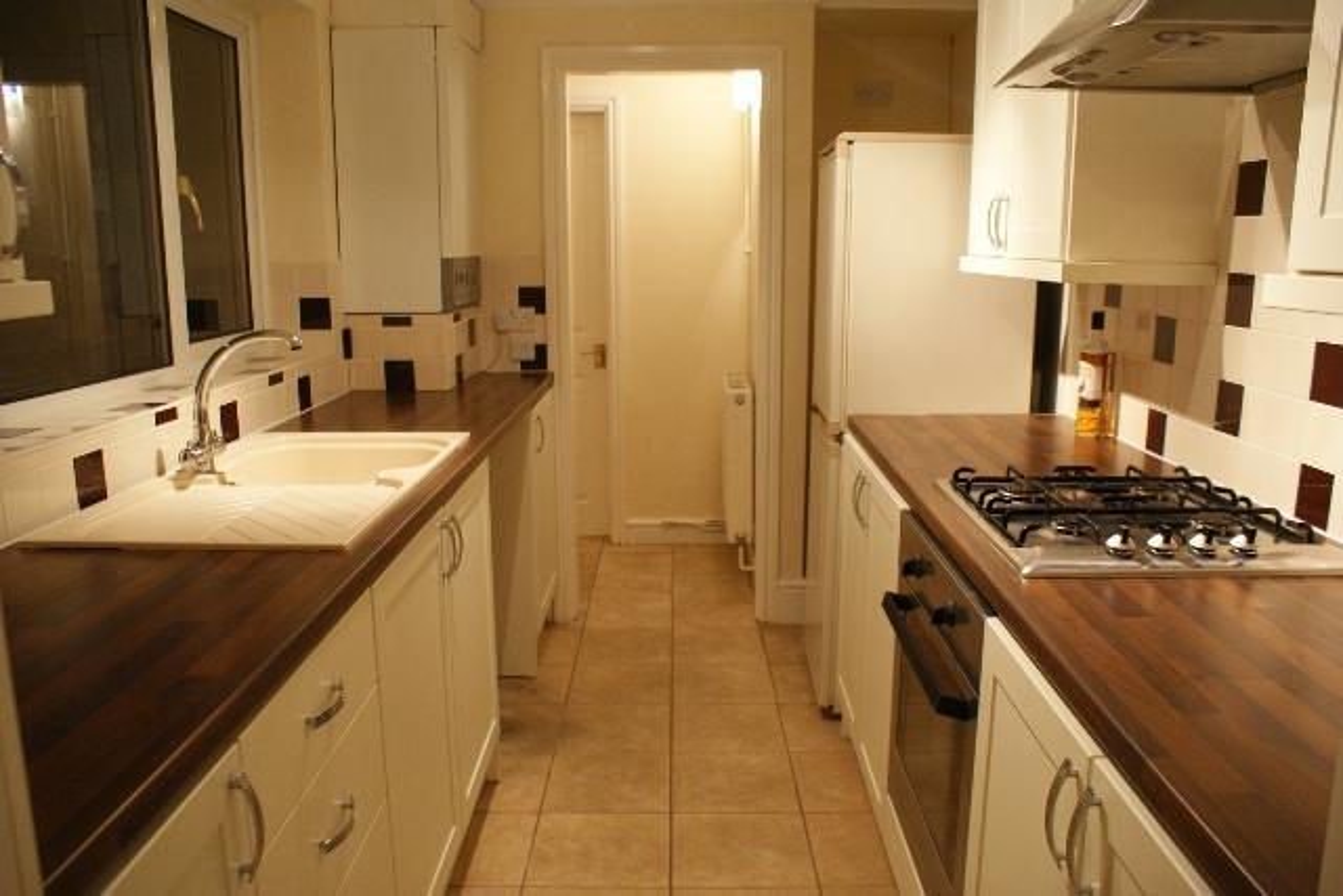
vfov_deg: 48.0
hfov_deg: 67.4
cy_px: 448
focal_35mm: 27
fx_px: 1007
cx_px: 672
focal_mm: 18
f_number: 3.5
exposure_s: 1/20
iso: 400
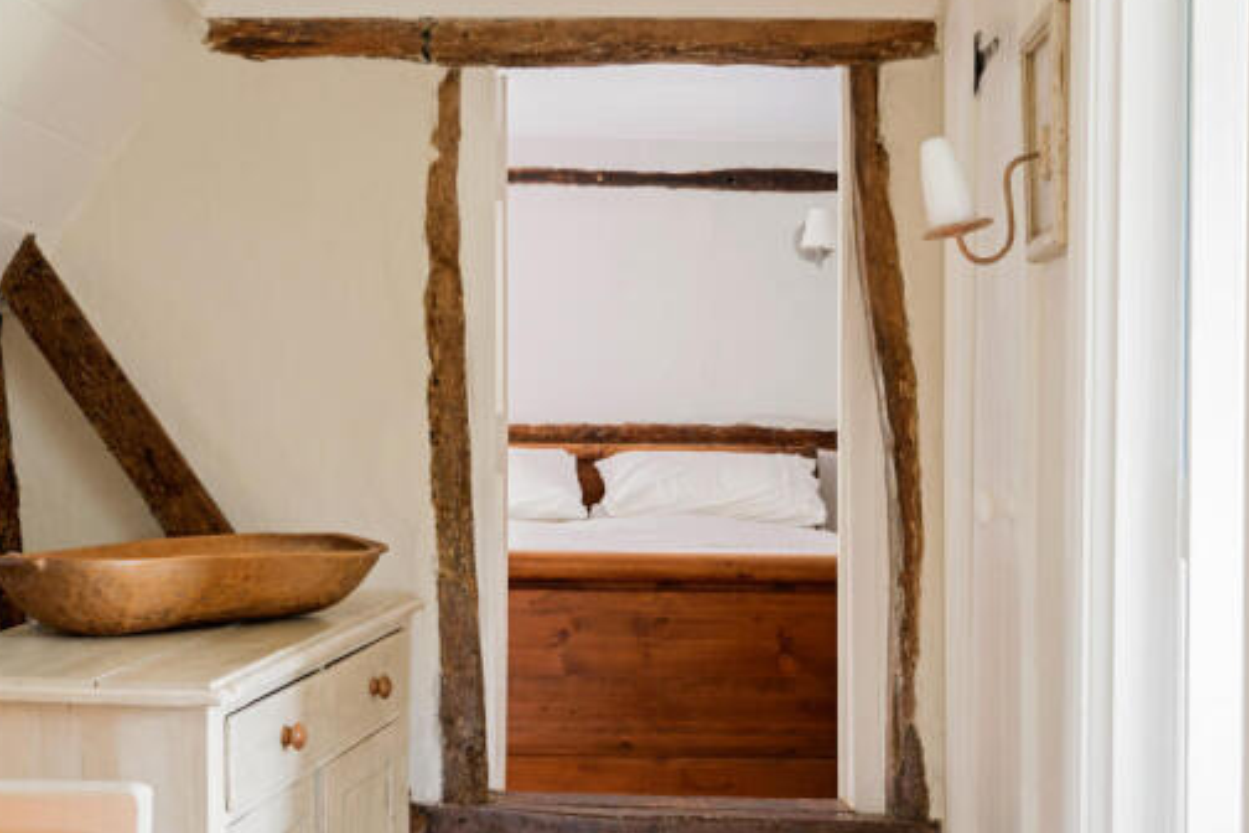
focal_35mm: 65
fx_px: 2255
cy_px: 425
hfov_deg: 30.9
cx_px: 497
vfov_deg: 20.9
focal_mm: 50
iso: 100
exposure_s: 3.2
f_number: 13
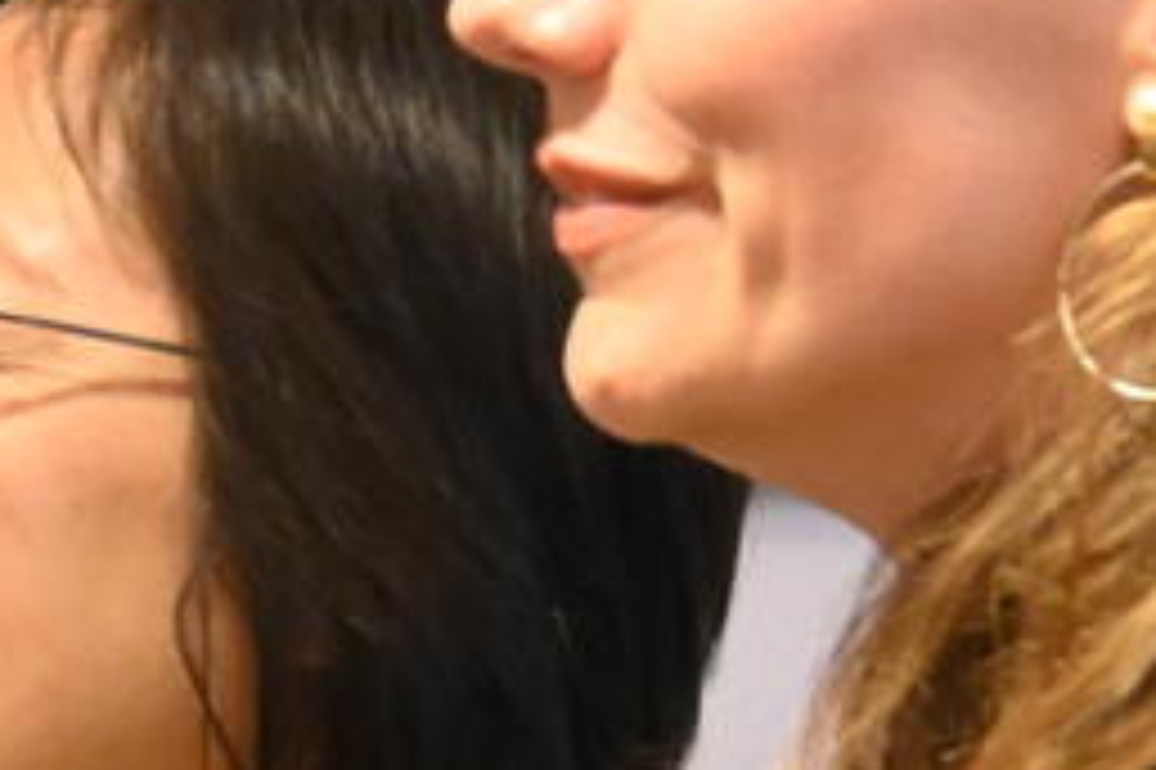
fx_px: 12194
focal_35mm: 380
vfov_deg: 3.6
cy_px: 876
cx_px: -337
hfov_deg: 5.4
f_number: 6.3
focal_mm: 50
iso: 5000
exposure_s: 1/60
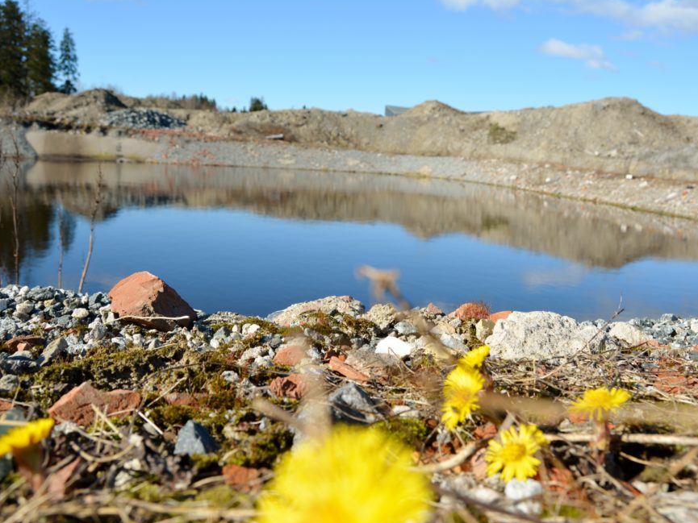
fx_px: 666
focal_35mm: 33
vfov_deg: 43.0
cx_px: 374
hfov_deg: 55.3
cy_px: 264
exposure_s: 1/250
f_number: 8
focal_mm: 20
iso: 100
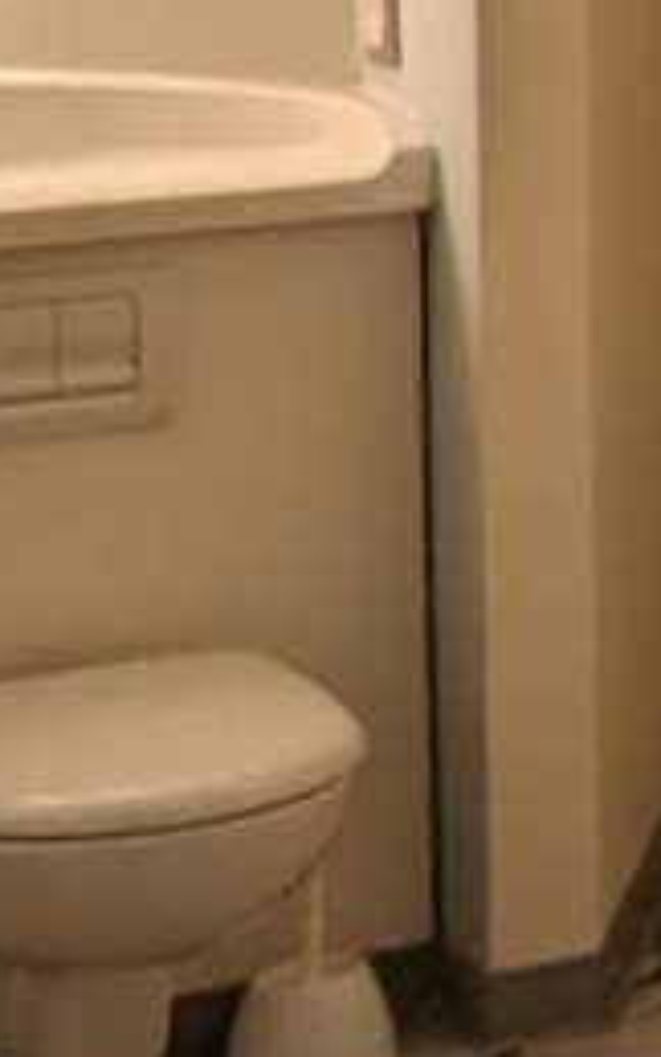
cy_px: -78
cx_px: 2562
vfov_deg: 18.4
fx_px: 3140
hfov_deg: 8.0
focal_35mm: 109
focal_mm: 1.95
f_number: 2.2
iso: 59
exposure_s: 1/50
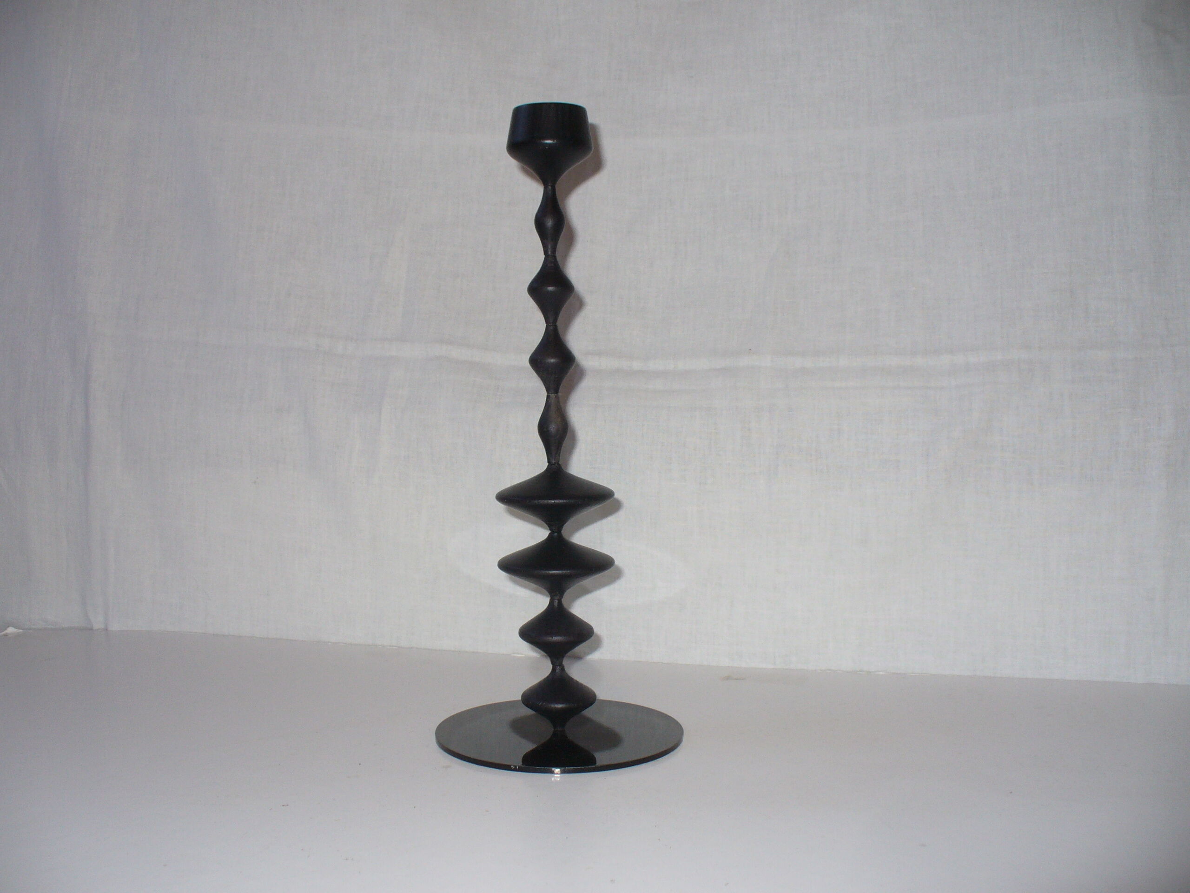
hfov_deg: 50.1
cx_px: 595
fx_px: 1272
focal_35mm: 37
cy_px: 446
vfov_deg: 38.7
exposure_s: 1/30
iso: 100
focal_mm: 6.1
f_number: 2.8
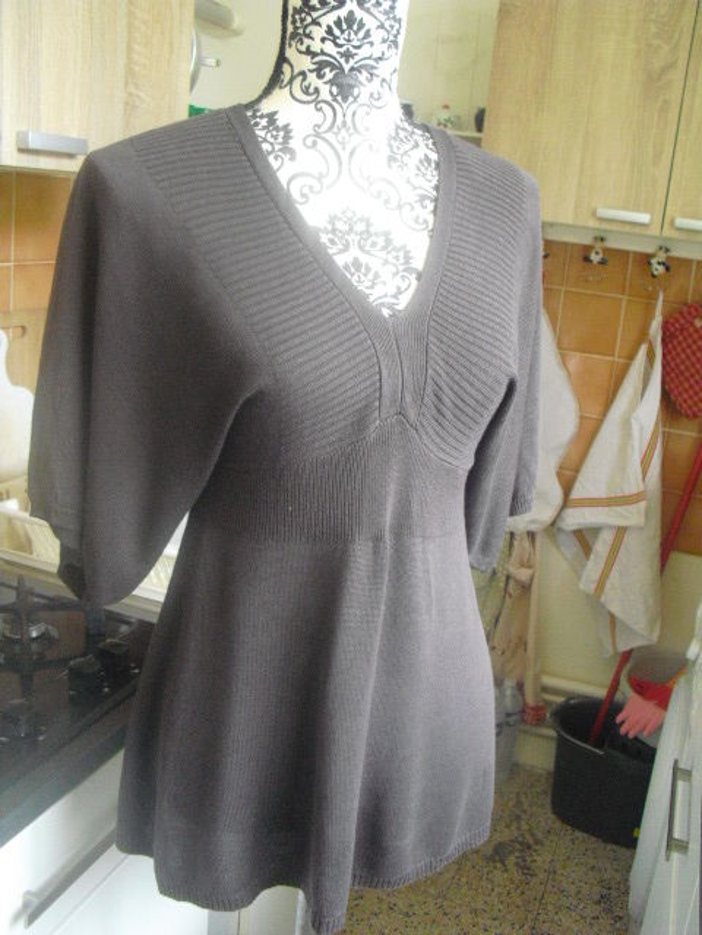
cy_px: 468
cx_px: 351
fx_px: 973
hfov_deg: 39.7
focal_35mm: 36
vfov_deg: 51.4
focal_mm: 6.3
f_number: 3.1
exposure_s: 1/100
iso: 800
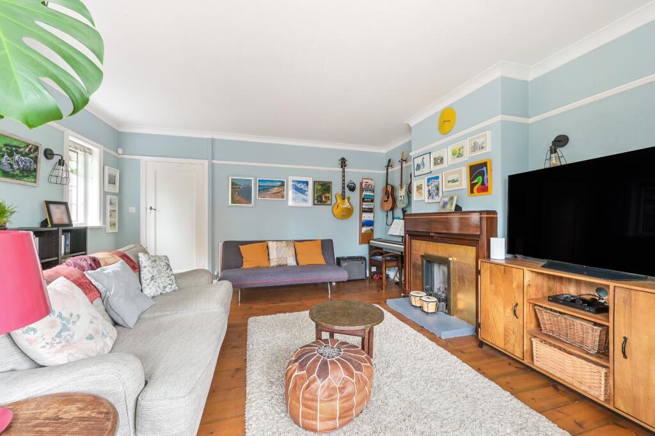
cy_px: 218
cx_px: 328
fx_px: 255
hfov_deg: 104.3
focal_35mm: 14
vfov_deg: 81.2
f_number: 14
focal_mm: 14
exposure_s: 1/2
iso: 400
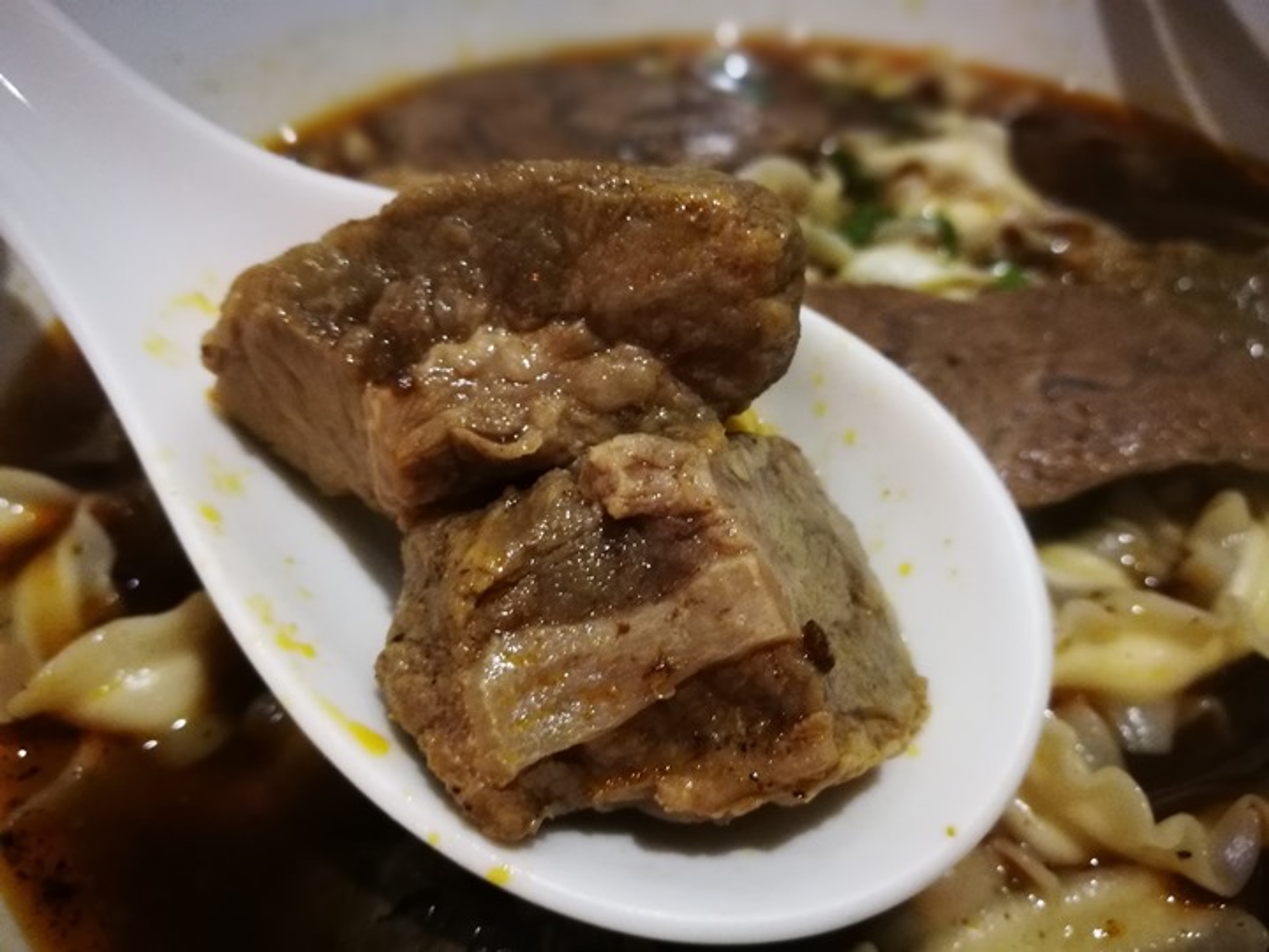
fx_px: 990
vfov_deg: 51.4
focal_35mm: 27
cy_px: 476
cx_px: 634
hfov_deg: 65.3
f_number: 4
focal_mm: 4.5
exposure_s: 1/17.1
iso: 640
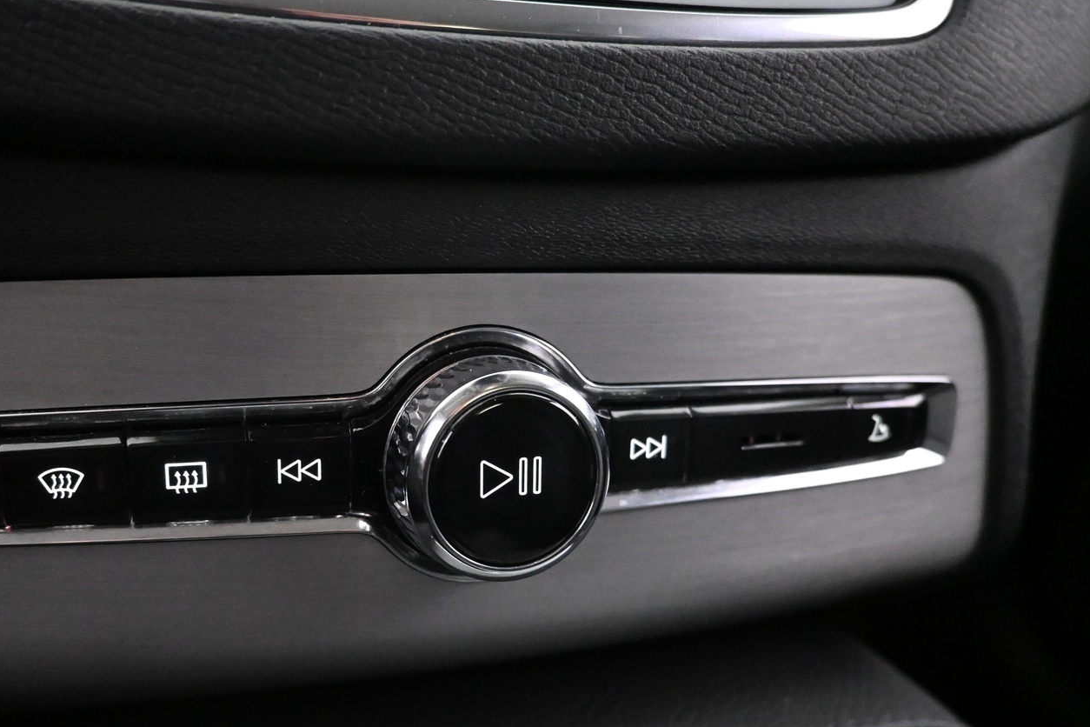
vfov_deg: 42.1
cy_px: 440
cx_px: 436
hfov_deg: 59.8
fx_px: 939
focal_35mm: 31
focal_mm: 16
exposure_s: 1/60
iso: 8000
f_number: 3.5
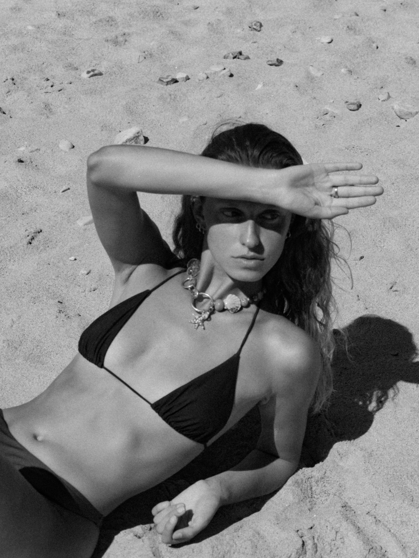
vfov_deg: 21.3
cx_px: 210
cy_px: 279
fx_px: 1485
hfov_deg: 16.1
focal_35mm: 92
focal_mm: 46
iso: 200
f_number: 7.1
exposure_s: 1/1000
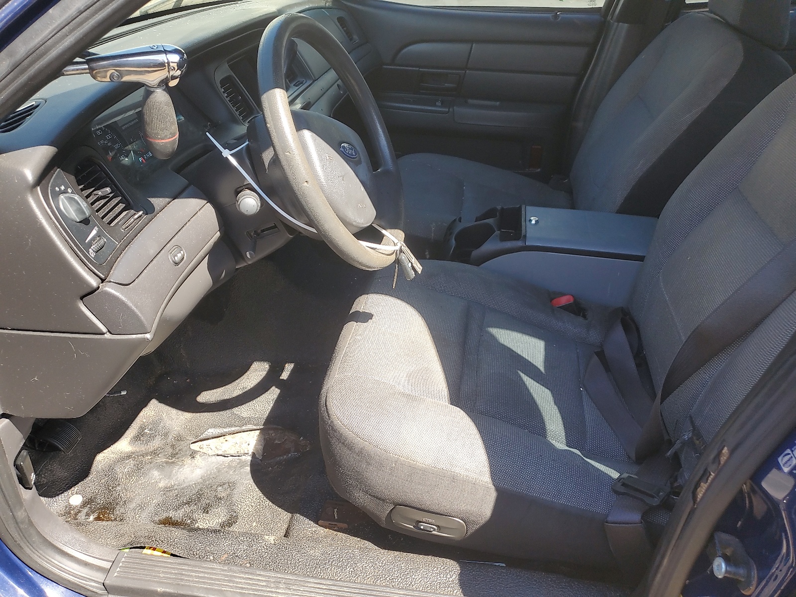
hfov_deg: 67.3
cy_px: 298
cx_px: 398
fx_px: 598
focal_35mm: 26
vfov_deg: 53.1
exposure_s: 1/417
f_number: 1.5
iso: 50
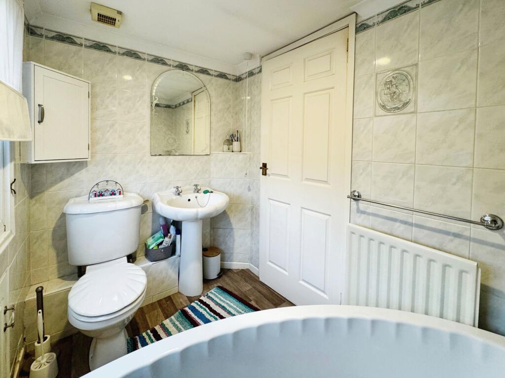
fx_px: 204
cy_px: 189
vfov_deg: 85.7
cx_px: 252
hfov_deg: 102.1
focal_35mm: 14
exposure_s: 1/100
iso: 160
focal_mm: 2.22
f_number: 2.2
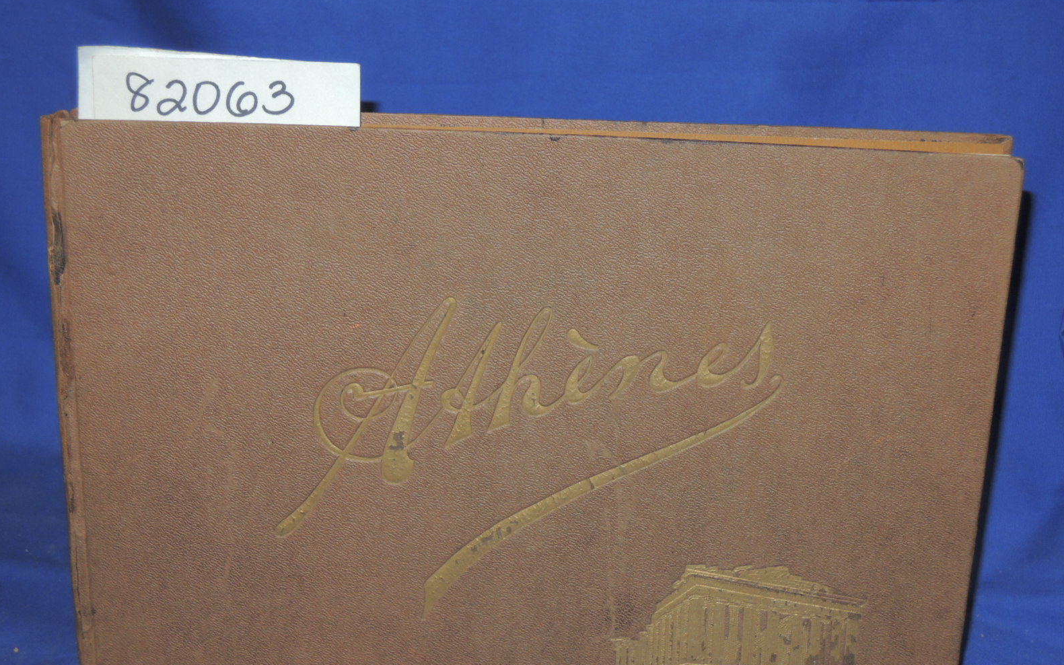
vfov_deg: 22.0
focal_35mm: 59
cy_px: 399
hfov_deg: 34.5
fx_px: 1711
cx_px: 536
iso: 200
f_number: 4
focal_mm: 9.9
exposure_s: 1/50
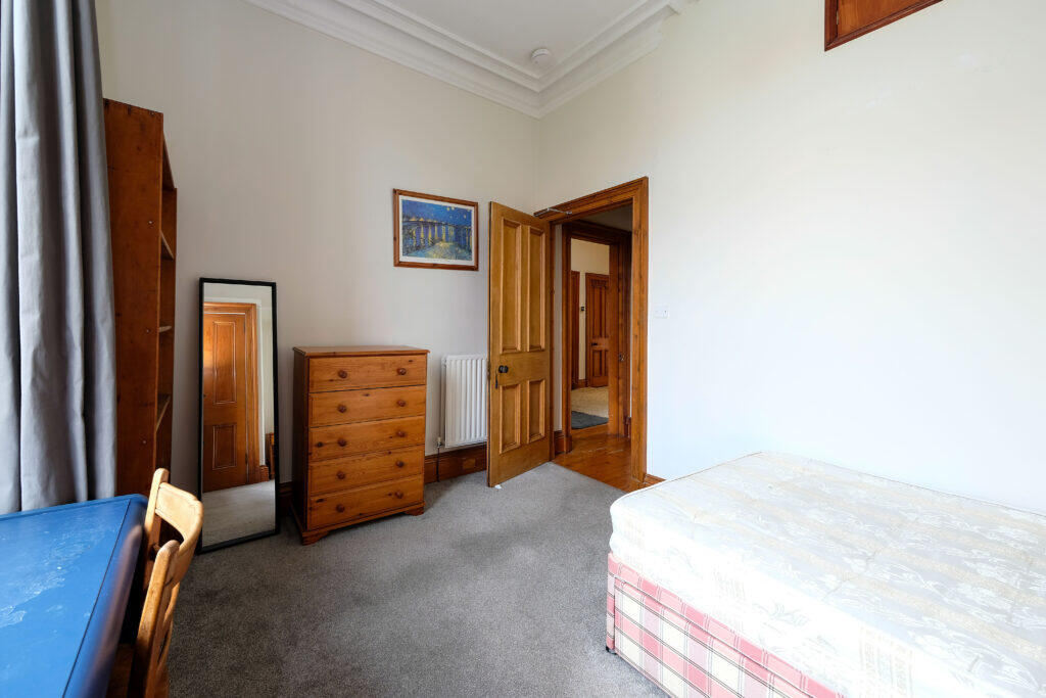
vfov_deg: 90.0
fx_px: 349
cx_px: 523
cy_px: 349
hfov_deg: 112.6
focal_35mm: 12
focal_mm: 8
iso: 200
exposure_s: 1/8
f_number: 5.6
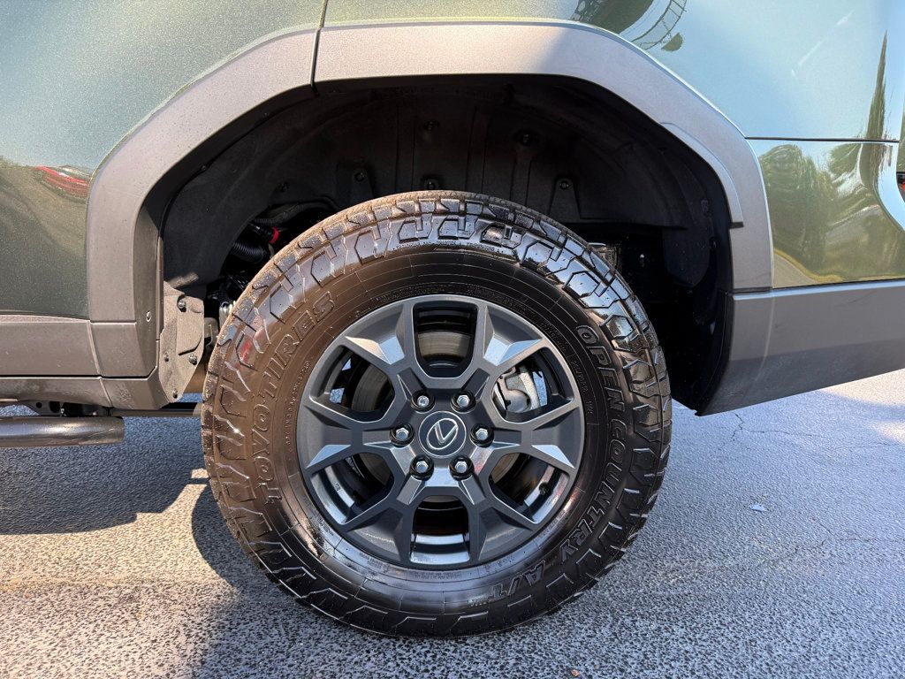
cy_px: 340
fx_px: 627
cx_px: 452
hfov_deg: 71.6
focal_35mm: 24
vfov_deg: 56.8
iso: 100
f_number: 1.78
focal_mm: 6.76
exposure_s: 1/374
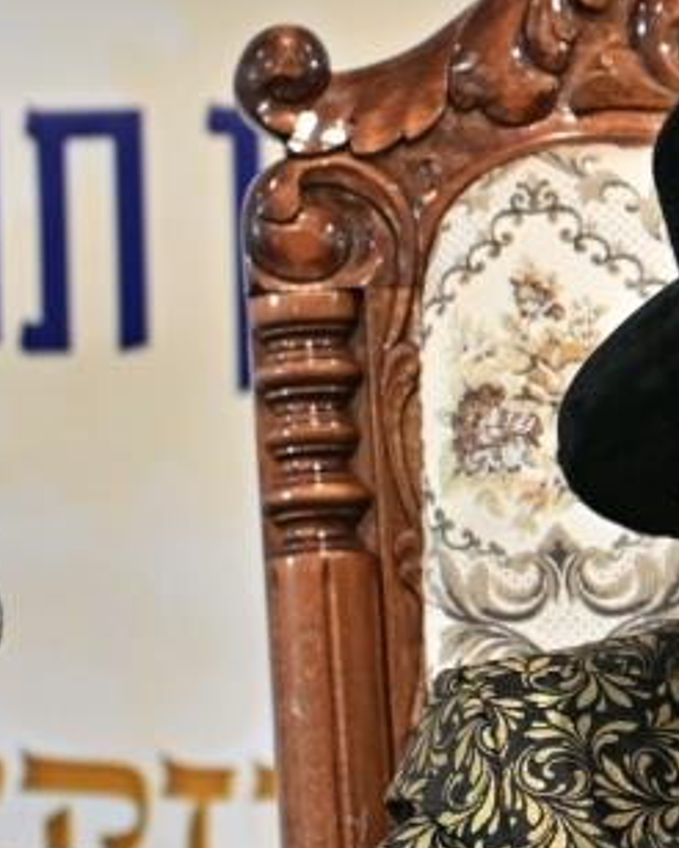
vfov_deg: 2.1
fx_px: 23539
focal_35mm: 938
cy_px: 432
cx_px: 773
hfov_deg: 1.7
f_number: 2.8
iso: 200
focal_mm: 200
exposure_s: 1/100
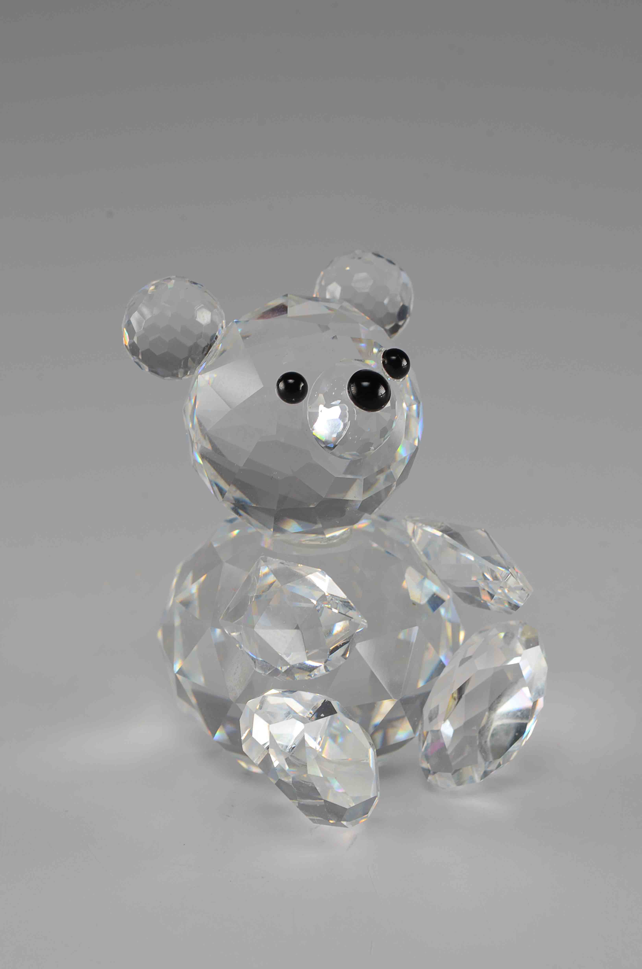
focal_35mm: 78
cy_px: 484
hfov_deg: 17.4
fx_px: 2096
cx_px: 321
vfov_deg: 26.0
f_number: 16
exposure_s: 1/80
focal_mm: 52
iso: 100
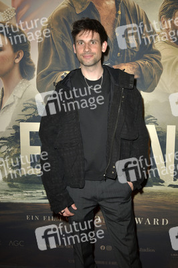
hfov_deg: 30.5
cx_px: 89
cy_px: 134
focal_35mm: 44
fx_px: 327
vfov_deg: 44.5
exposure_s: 1/250
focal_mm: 44
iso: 250
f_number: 5.6
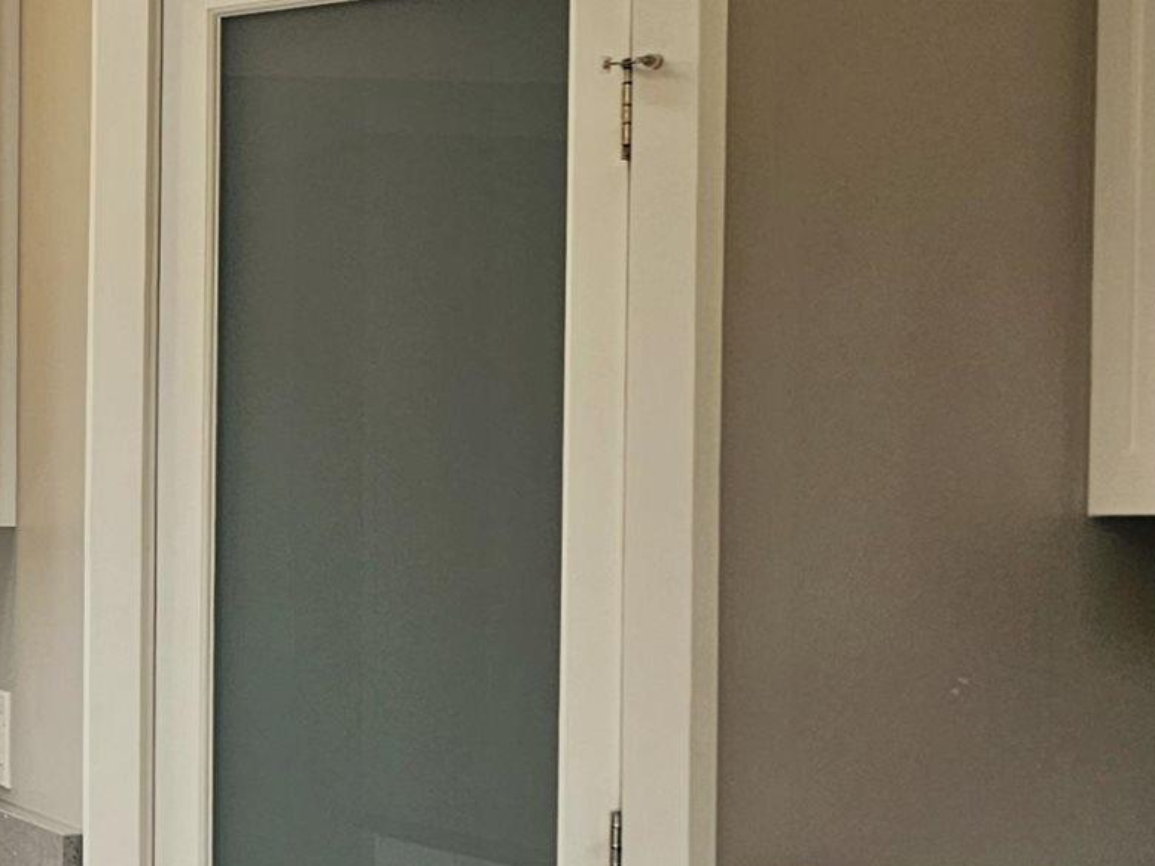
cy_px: 595
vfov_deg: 16.2
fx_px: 3036
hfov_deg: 18.5
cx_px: -681
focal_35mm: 91
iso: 20
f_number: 1.7
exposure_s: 1/120
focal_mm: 6.3
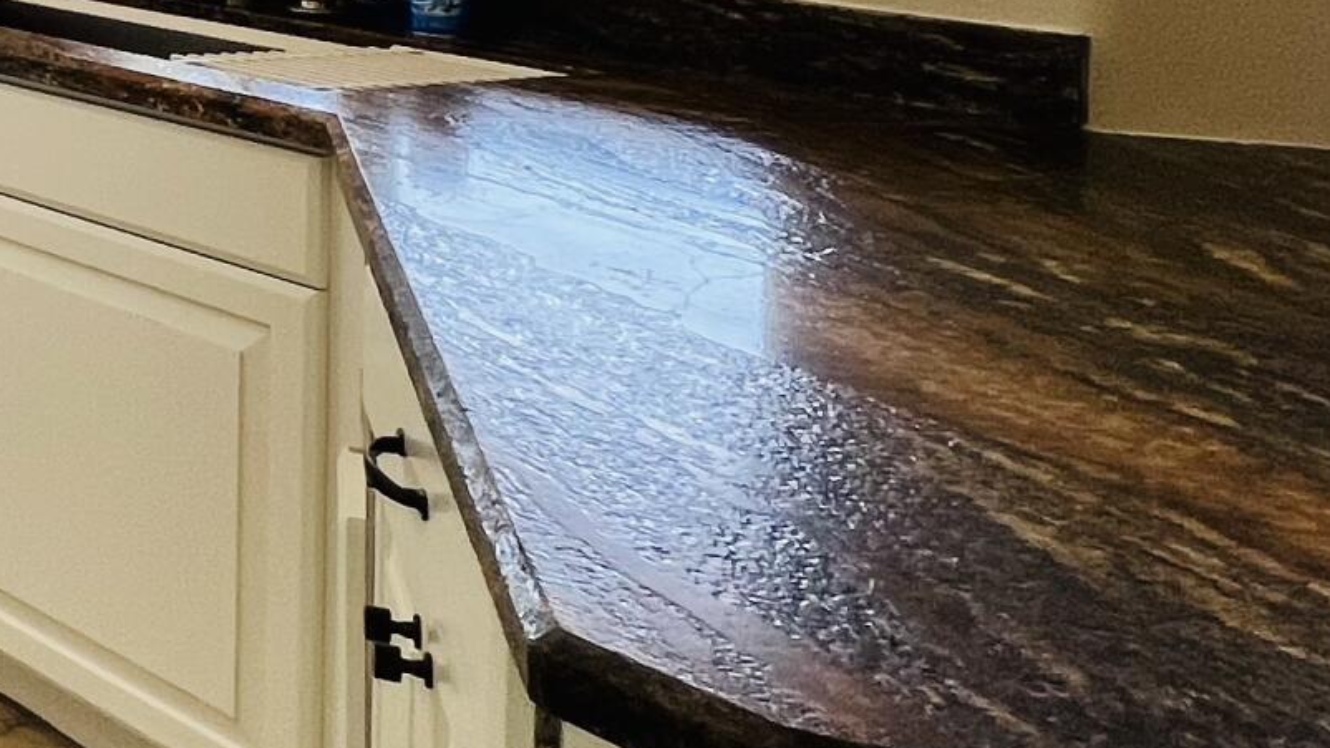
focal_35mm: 53
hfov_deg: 22.2
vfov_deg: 20.7
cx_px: -1076
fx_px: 1869
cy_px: -214
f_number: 1.8
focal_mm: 1.57
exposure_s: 1/99
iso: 32
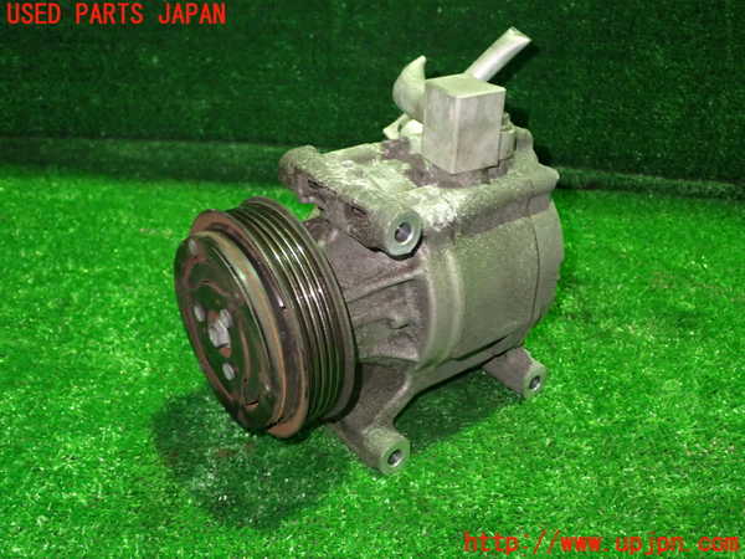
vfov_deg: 39.7
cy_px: 280
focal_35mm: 36
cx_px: 372
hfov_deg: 51.4
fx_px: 775
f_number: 2.5
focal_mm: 6.37
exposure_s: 1/15
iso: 800
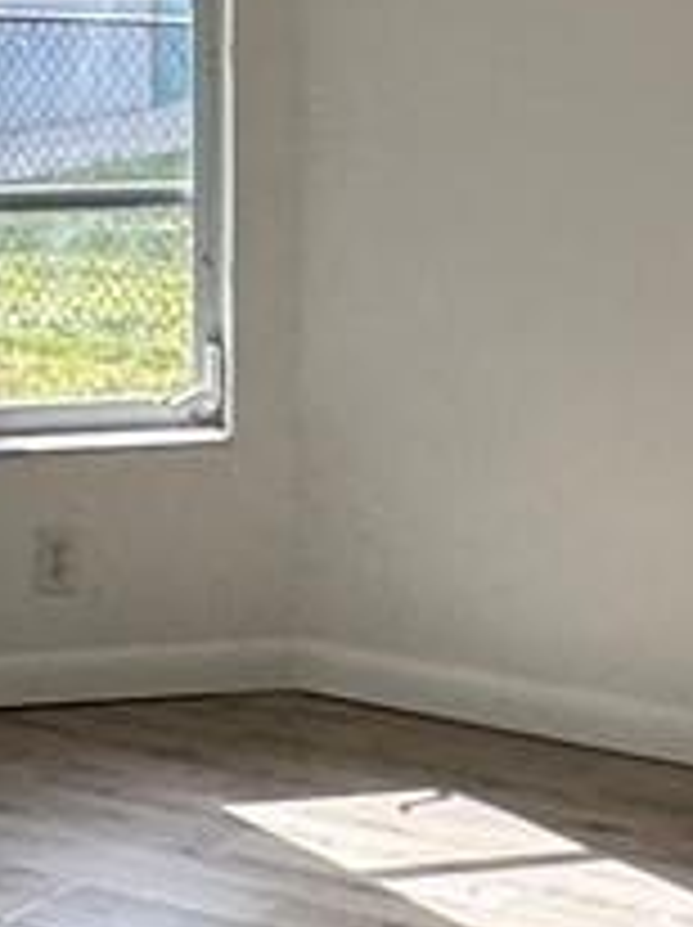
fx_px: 2916
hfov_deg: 13.5
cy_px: -171
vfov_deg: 17.3
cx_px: 490
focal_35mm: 109
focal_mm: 2.22
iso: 40
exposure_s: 1/154
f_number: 2.2
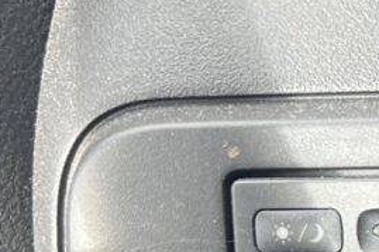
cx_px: 838
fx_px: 1589
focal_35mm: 151
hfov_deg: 11.7
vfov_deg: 8.7
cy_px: 450
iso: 40
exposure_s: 1/121
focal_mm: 5.7
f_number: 1.5
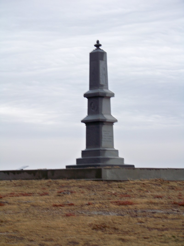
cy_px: 123
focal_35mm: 109
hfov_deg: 13.6
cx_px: 92
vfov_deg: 18.0
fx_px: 773
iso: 64
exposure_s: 1/80
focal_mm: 19.3
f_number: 3.2
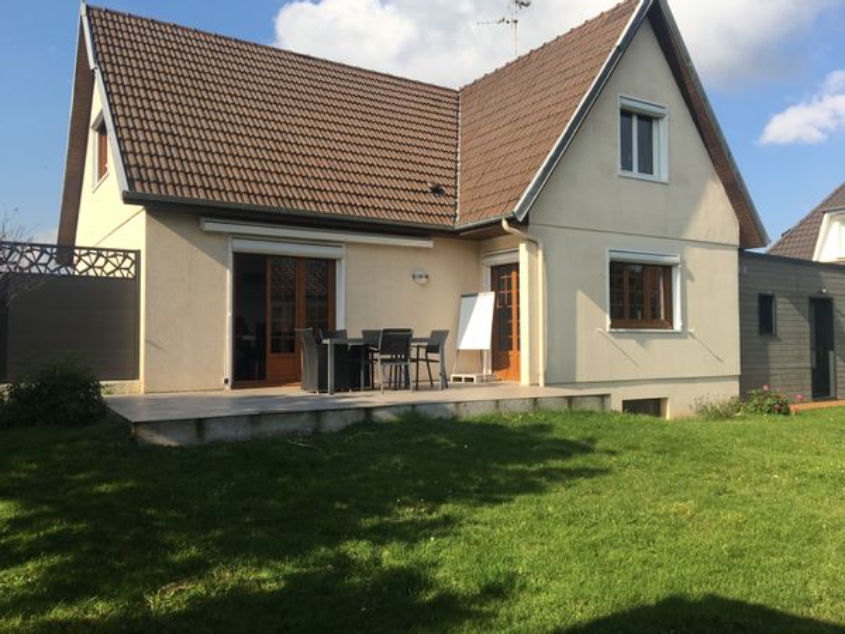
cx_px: 422
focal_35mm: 29
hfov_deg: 61.7
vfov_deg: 48.2
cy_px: 317
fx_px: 708
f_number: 2.2
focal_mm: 4.15
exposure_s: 1/1326
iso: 25
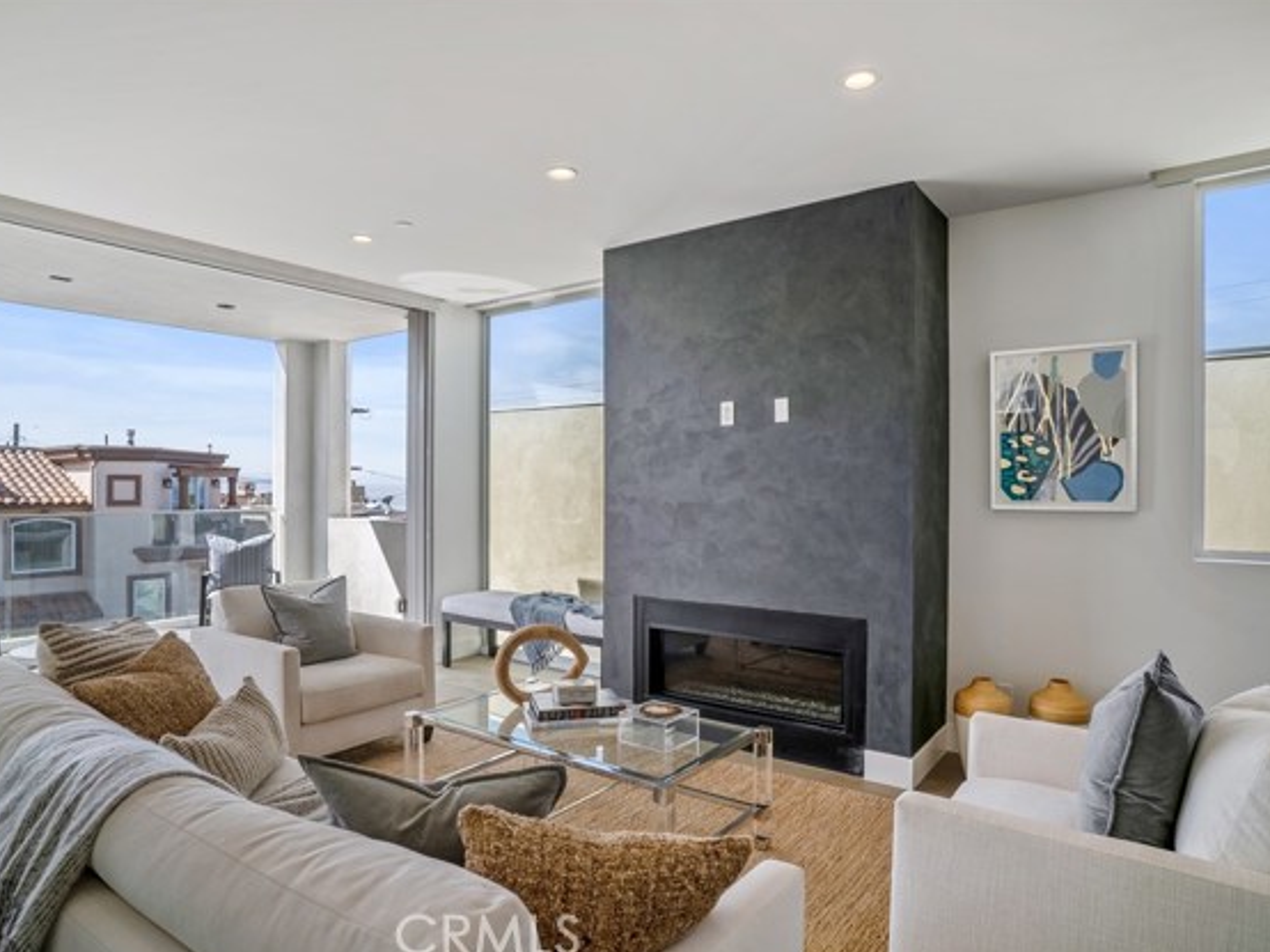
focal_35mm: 20
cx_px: 628
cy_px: 478
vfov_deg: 65.9
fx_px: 733
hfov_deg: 81.8
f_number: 8
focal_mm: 18
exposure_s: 1/4000
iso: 125
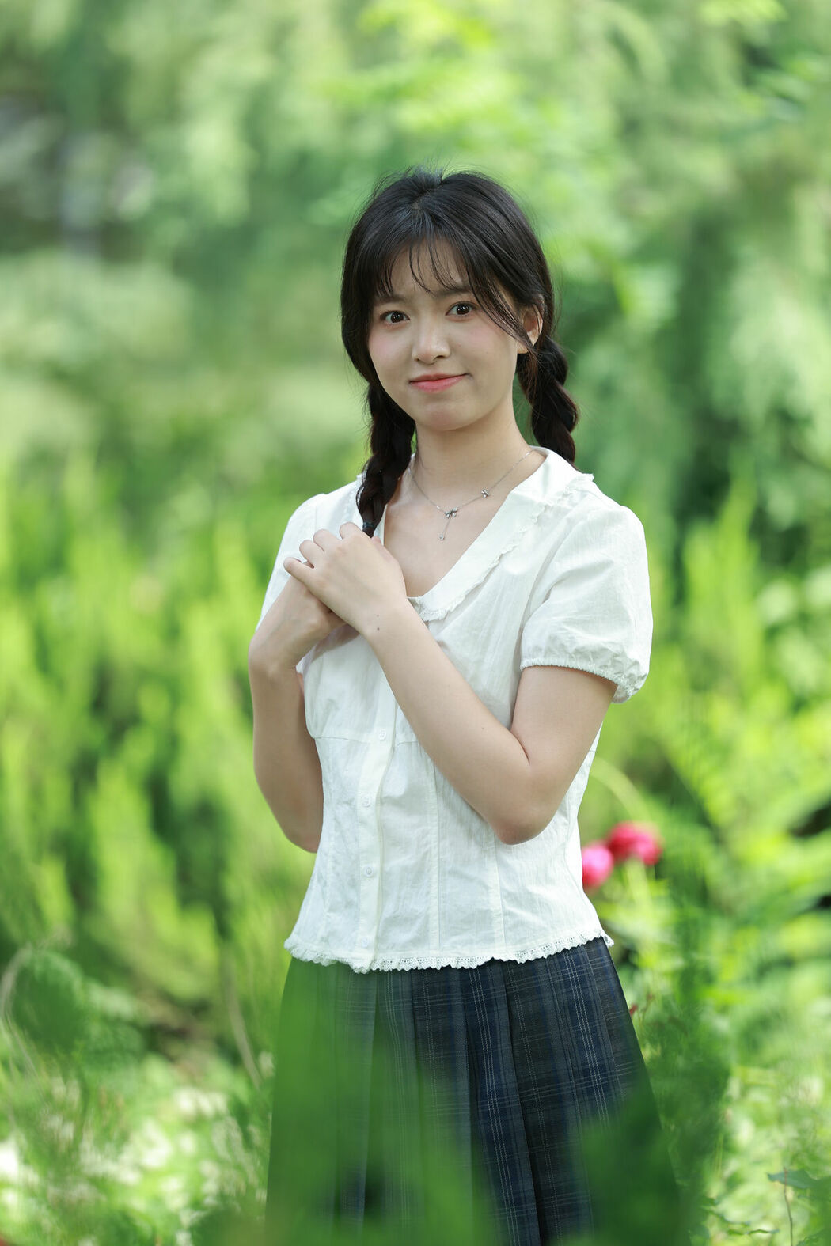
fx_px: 6890
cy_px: 623
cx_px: 416
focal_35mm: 199
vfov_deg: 10.3
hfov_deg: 6.9
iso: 125
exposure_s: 1/200
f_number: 2.8
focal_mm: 200
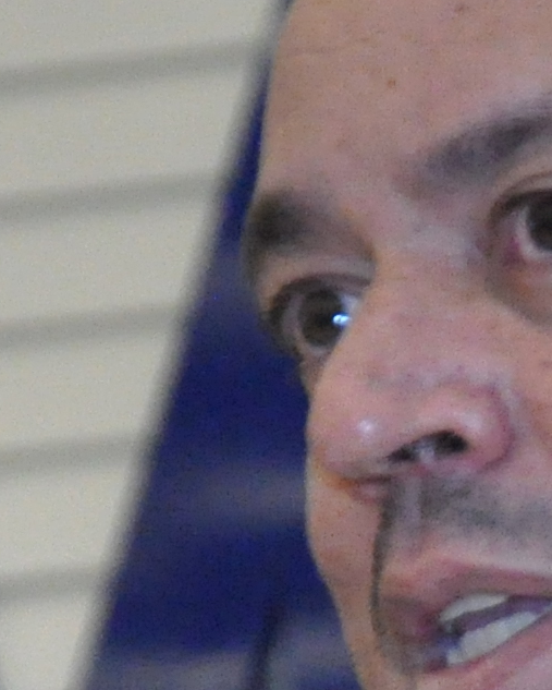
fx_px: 17488
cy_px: 788
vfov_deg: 2.3
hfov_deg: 1.8
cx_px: 807
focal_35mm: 857
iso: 2500
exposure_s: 1/125
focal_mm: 90
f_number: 5.6
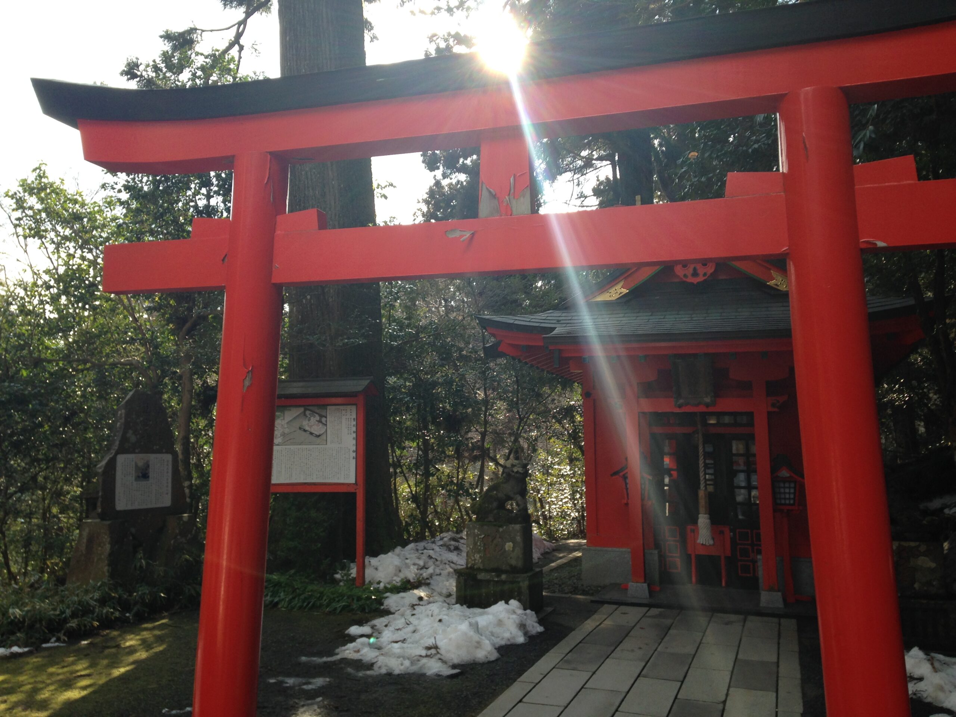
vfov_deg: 42.9
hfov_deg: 55.4
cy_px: 358
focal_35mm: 33
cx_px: 478
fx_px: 911
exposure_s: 1/201
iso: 50
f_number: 2.4
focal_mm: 4.12
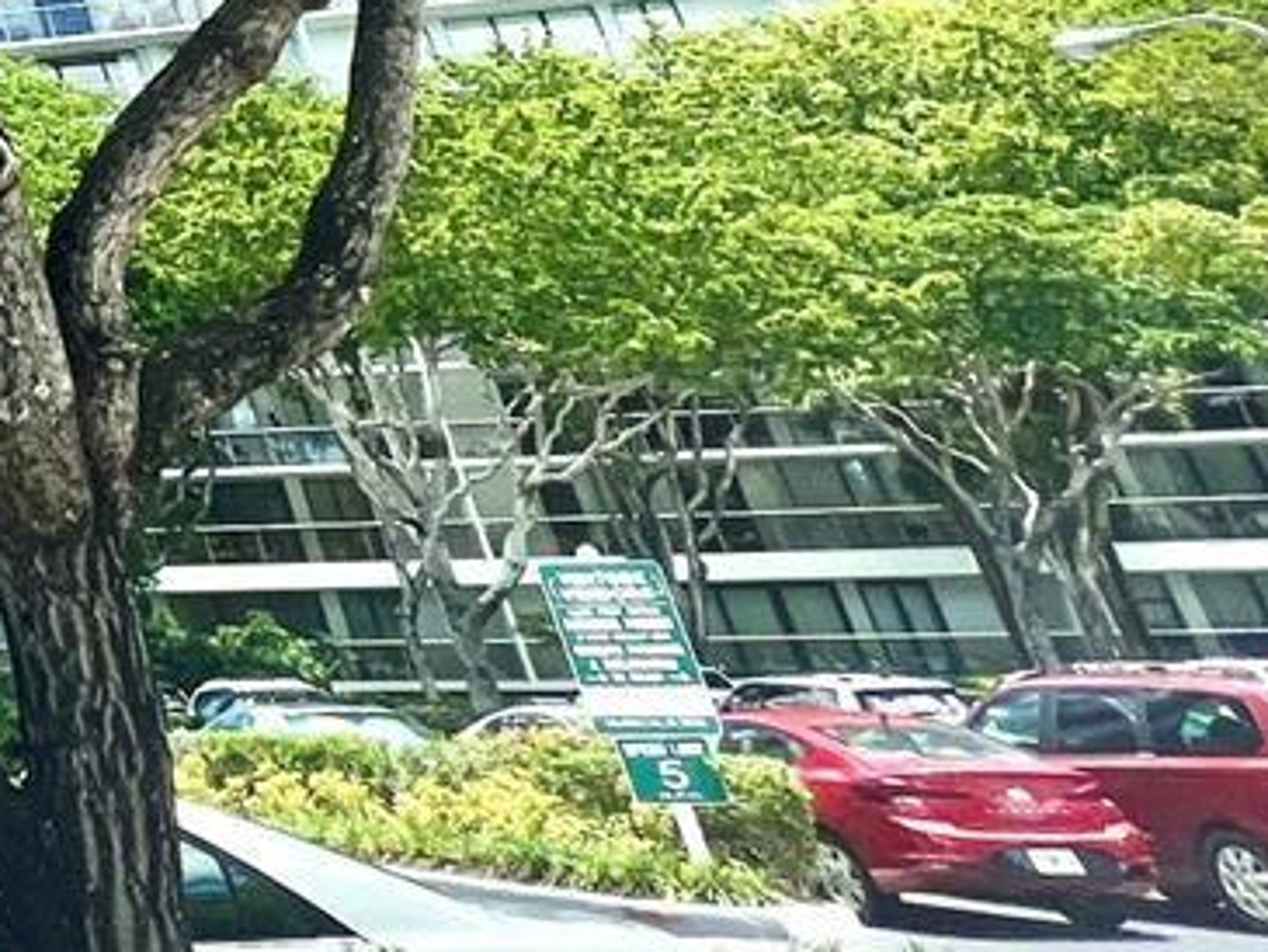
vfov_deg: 21.4
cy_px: -493
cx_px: -1324
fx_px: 2089
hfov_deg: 18.8
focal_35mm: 57
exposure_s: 1/747
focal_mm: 1.57
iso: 32
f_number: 1.8
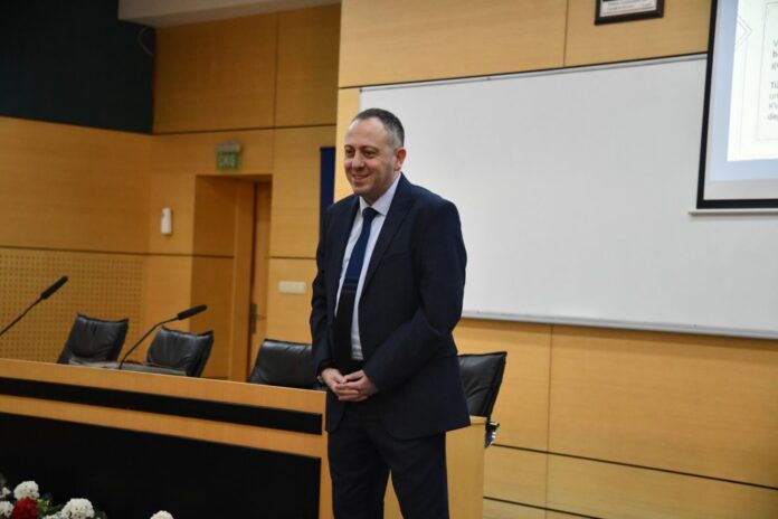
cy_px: 260
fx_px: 1686
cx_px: 389
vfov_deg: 17.5
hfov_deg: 26.0
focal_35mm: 78
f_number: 5
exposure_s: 1/80
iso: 5000
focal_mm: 78
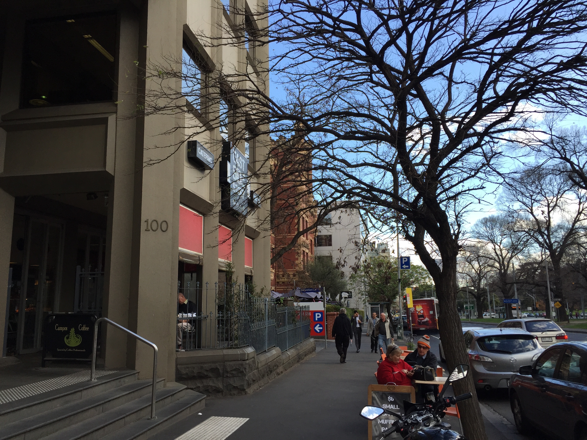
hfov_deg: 61.7
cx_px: 294
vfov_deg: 48.2
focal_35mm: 29
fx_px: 492
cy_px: 220
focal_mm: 4.15
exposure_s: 1/581
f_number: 2.2
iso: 32
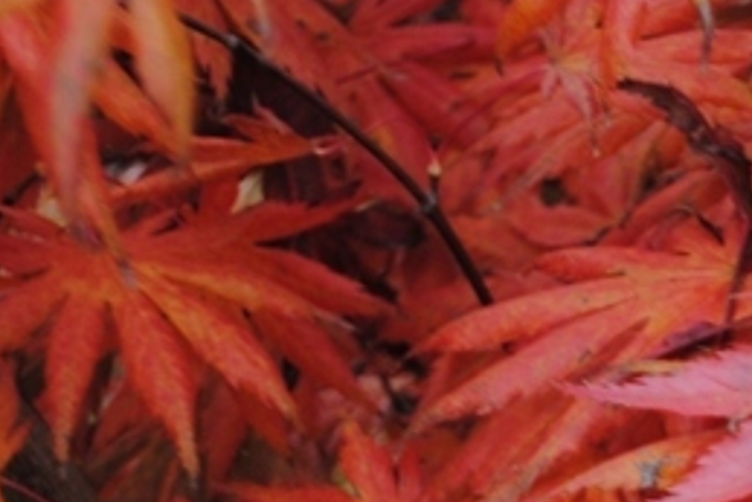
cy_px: 811
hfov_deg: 10.7
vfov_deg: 7.1
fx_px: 3971
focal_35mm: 190
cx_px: 816
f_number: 4.8
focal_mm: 32
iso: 200
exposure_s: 1/80
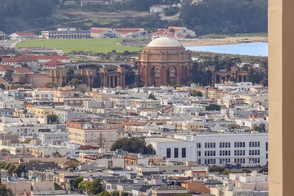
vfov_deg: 3.5
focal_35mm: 391
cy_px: 76
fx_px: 3194
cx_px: 35
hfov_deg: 5.3
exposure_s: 1/800
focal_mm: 200
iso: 640
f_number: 8
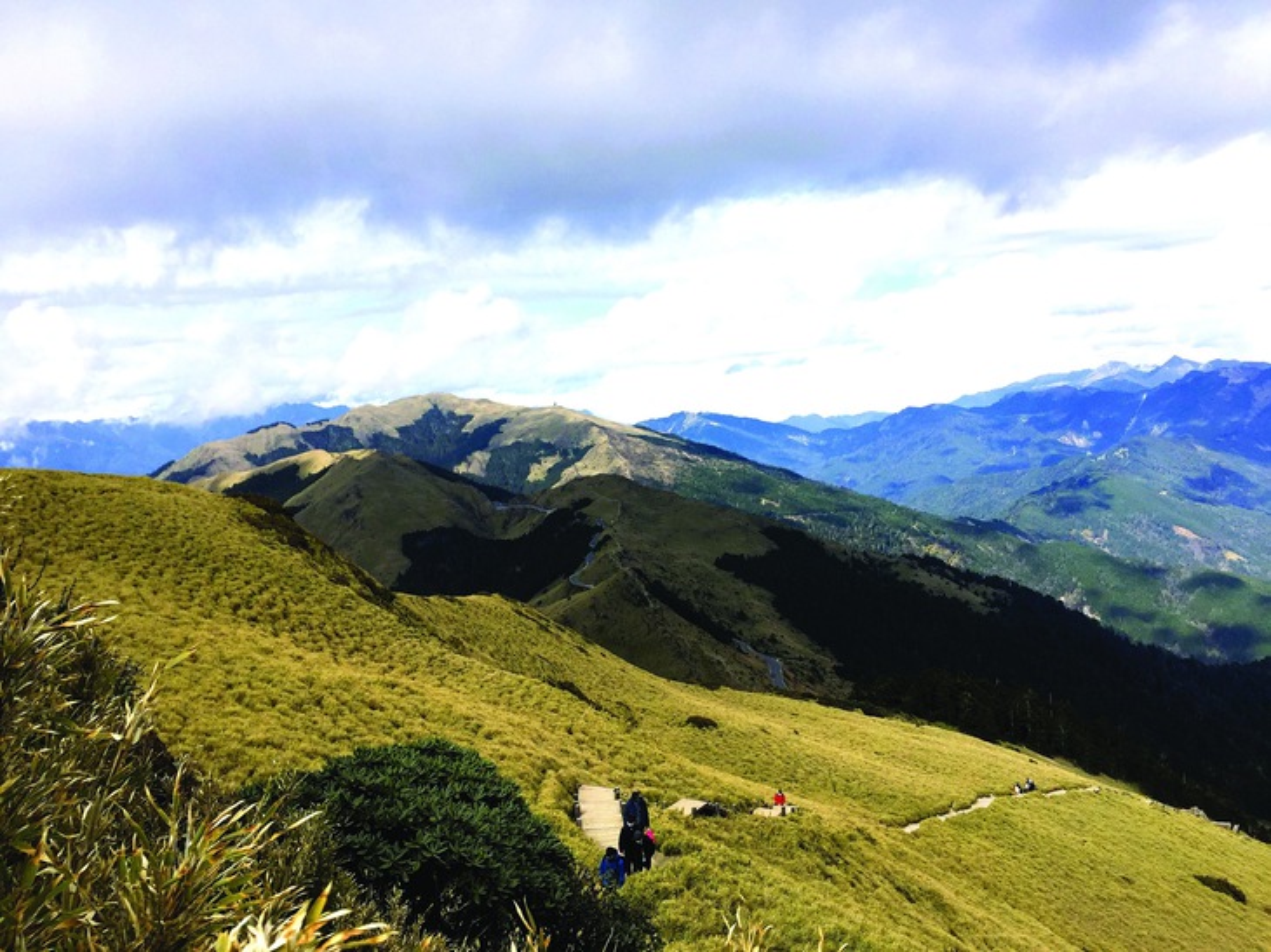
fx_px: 1064
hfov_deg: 61.7
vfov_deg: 48.2
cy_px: 476
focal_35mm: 29
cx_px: 636
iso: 32
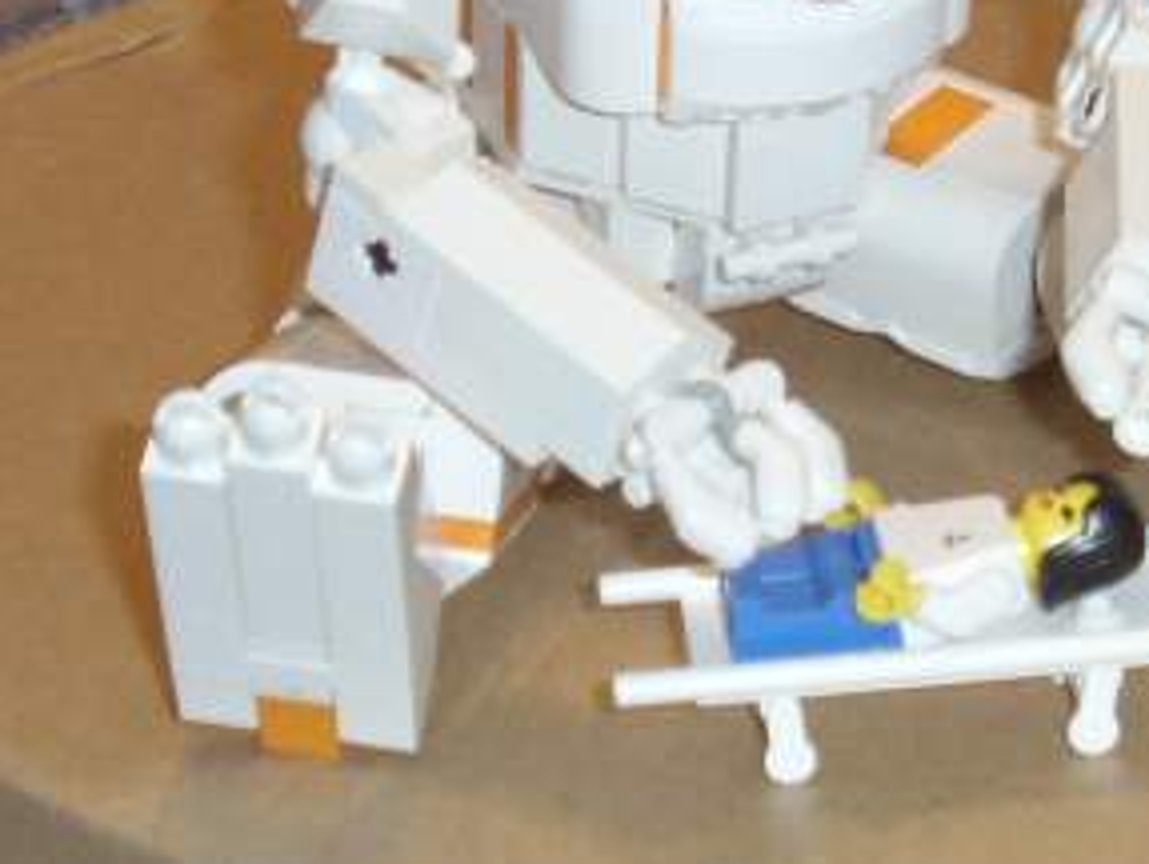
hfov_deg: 18.9
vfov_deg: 14.3
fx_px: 3423
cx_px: 889
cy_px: 136
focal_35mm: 103
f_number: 3.2
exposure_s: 1/60
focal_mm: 7.2
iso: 200
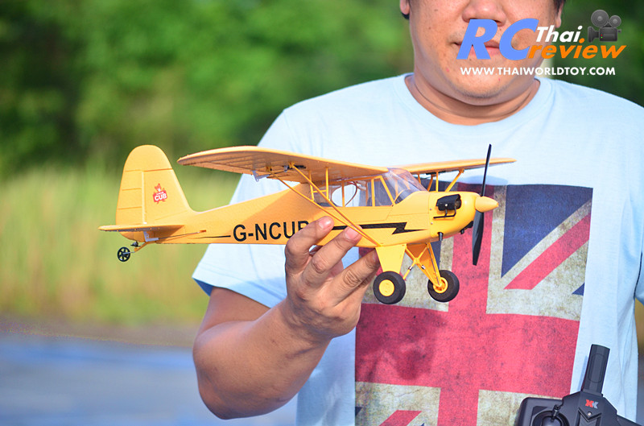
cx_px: 322
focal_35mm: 218
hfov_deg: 9.5
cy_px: 213
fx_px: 3881
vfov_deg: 6.3
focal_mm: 145
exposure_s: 1/320
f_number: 5.6
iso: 250
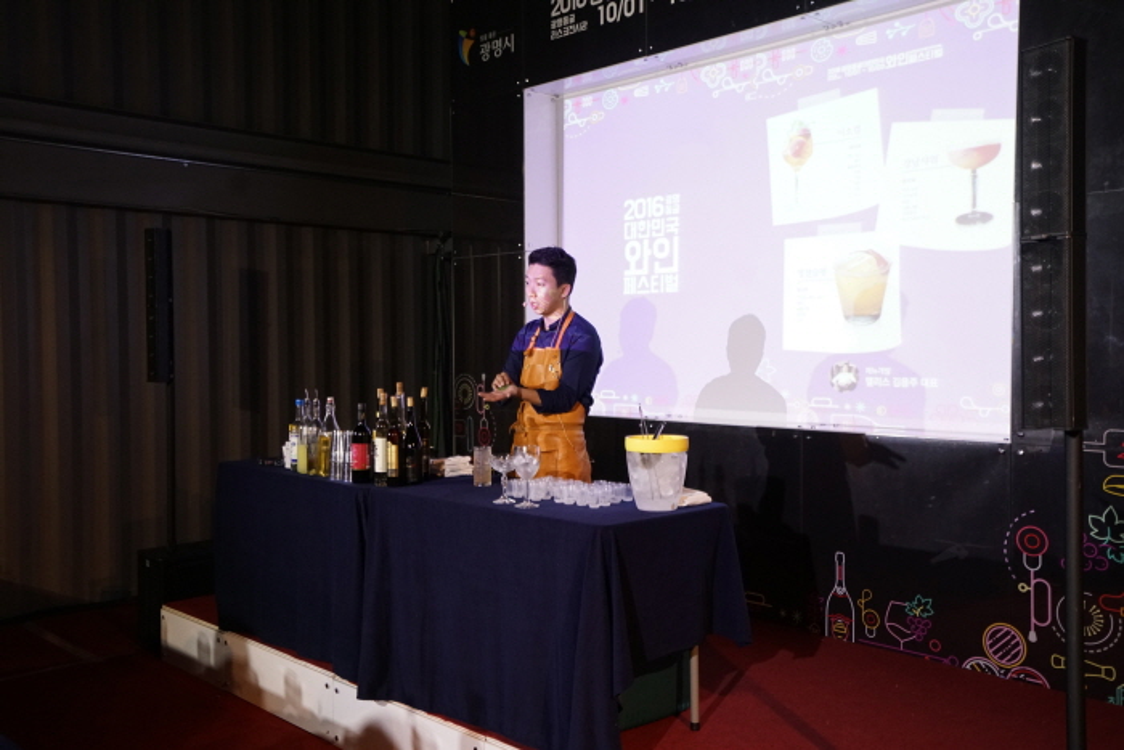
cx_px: 562
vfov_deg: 37.9
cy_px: 375
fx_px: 1093
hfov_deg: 54.4
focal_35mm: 35
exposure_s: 1/60
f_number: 4
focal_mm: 35
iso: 2500
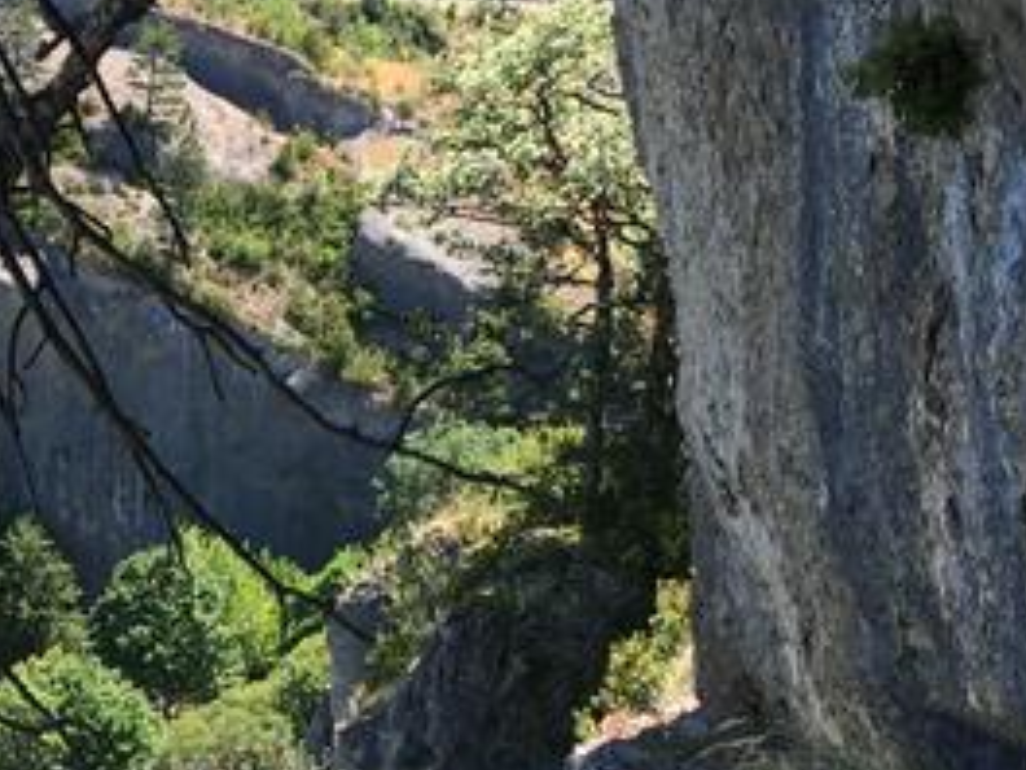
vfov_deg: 16.1
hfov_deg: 21.5
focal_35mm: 88
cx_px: 23
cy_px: 914
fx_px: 2608
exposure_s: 1/432
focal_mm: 4.15
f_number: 2.2
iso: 25
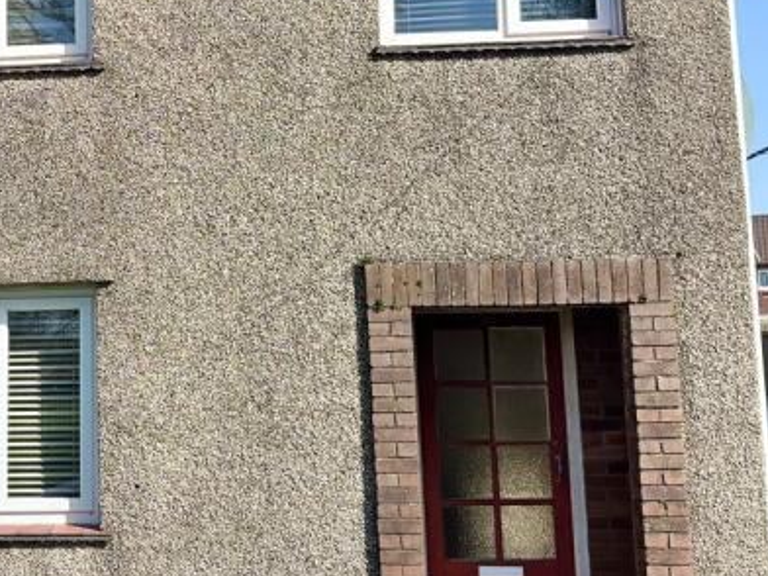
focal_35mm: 68
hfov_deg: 27.9
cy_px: 129
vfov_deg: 21.4
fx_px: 1509
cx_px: 135
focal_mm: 5.96
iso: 50
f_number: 1.6
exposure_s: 1/2639
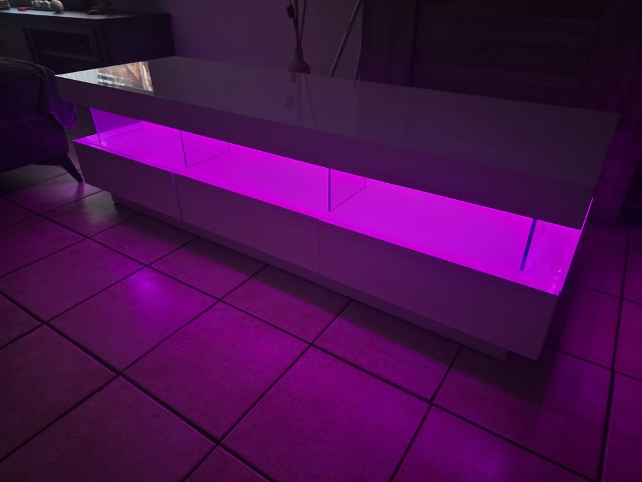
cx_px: 321
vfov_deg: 58.9
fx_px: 427
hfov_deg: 73.9
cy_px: 241
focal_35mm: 23
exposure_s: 1/30.8
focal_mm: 6.3
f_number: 1.7
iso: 400
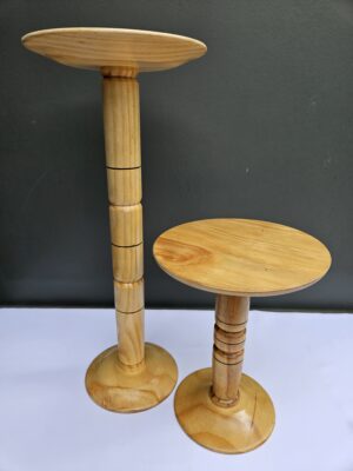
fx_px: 313
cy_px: 236
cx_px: 176
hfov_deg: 58.9
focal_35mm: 23
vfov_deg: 73.9
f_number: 1.8
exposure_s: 1/198
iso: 25
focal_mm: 5.4
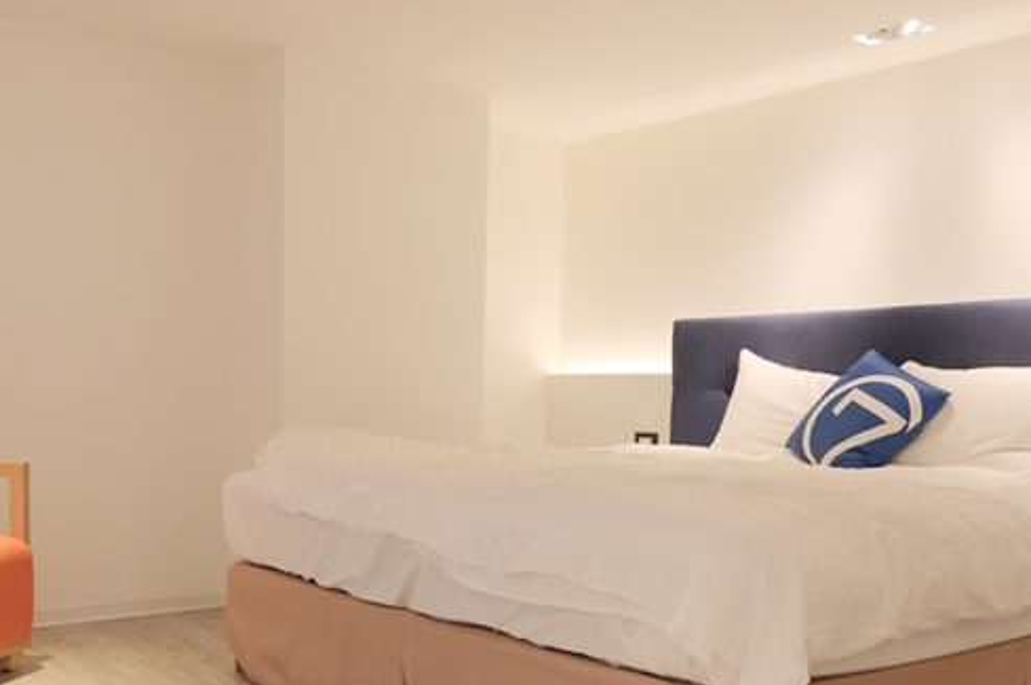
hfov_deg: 48.5
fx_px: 1144
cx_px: 557
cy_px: 476
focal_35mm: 40
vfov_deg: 32.9
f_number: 3.5
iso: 3200
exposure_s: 1/75
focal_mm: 15
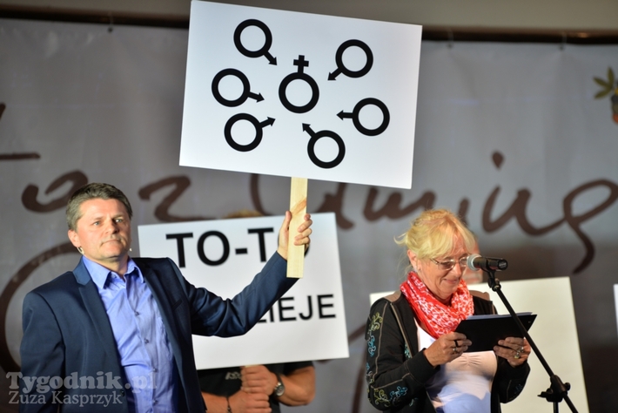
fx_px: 3435
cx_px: 309
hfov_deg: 10.3
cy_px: 206
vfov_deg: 6.9
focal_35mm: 200
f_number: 2.8
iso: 400
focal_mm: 200
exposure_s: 1/125
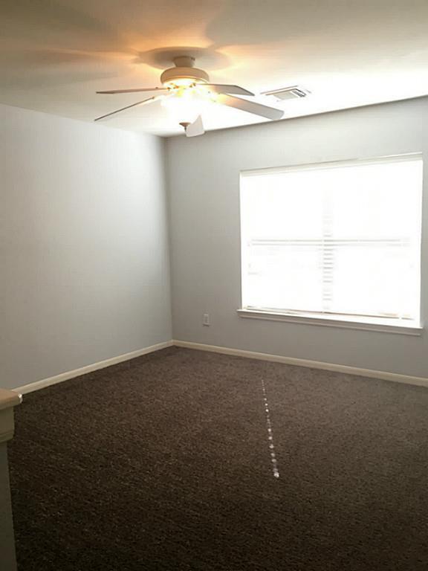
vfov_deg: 61.7
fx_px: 478
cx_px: 214
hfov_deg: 48.2
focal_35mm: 29
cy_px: 286
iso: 80
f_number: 2.2
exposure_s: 1/30
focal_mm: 4.15
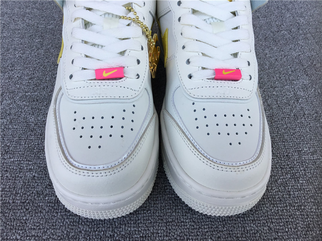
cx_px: 161
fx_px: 288
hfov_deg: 58.4
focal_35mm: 31
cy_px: 120
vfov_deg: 45.4
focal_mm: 3.3
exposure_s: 1/450
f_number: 2.4
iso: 25
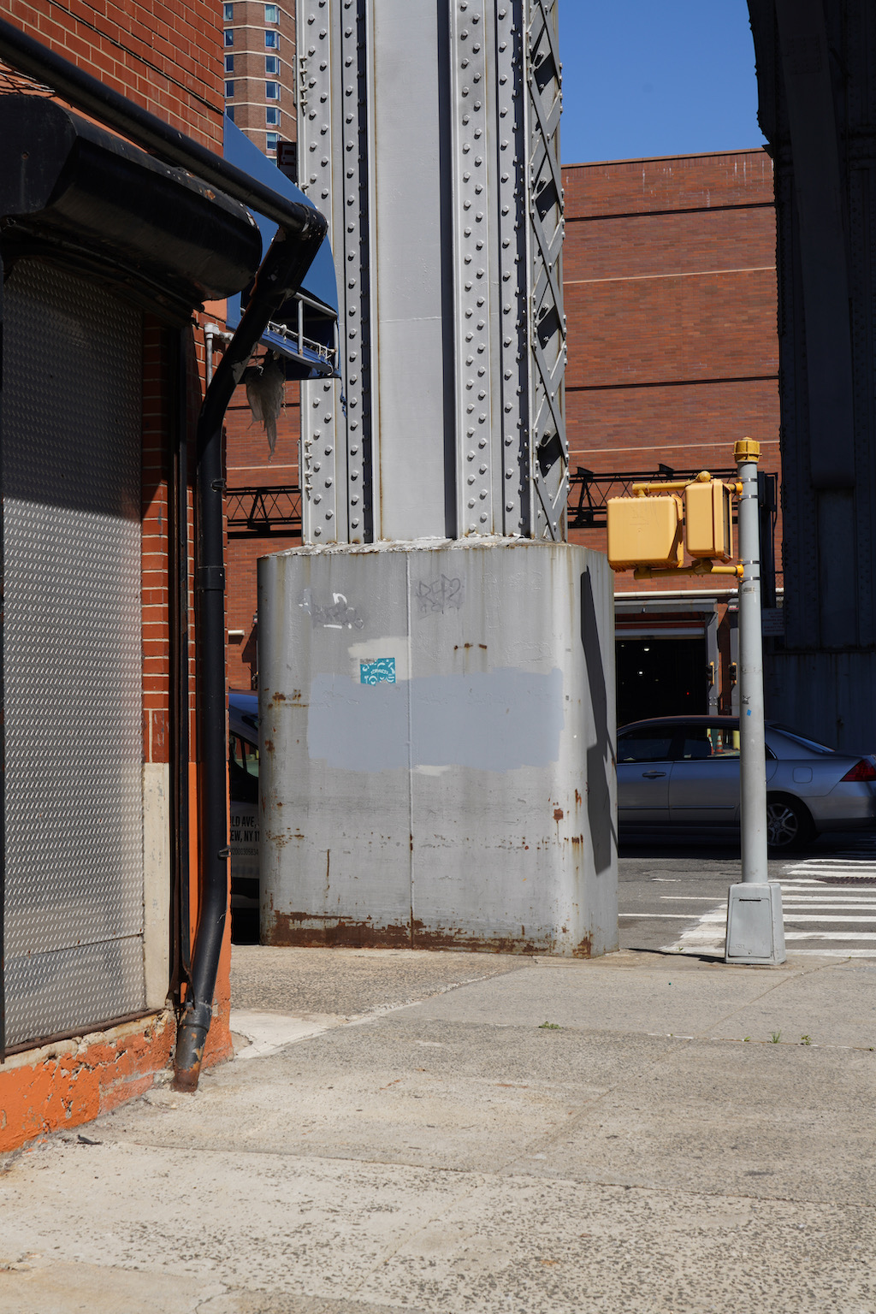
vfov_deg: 31.9
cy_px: 657
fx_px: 2299
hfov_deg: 21.6
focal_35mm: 63
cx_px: 438
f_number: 10
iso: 125
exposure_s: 1/250
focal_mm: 63
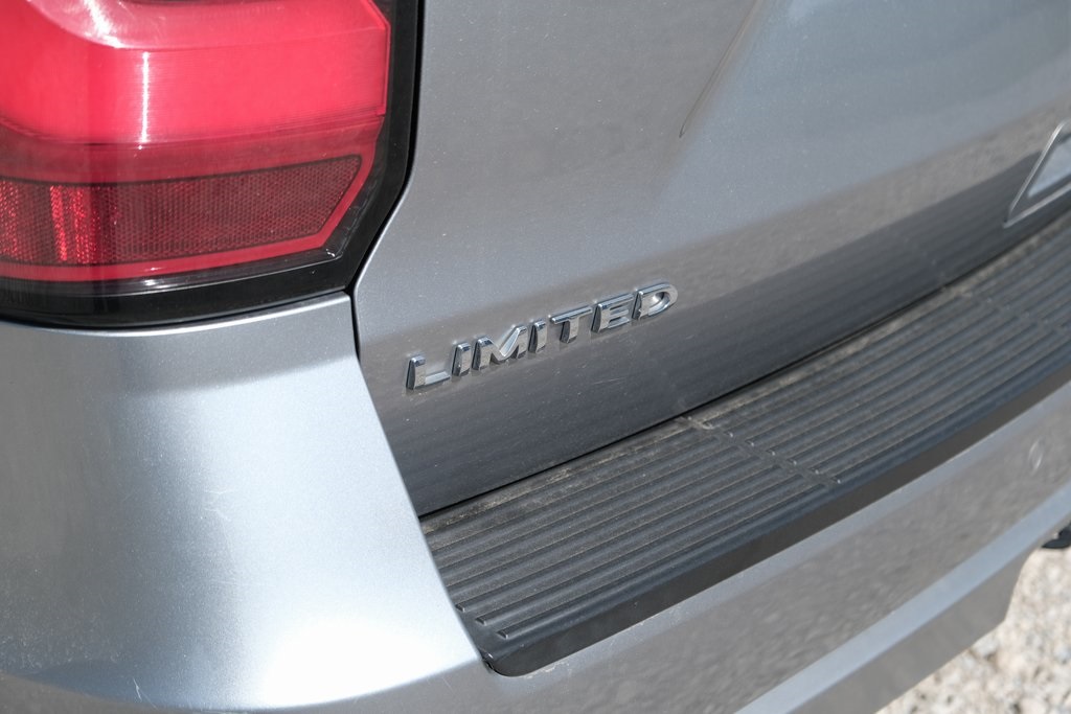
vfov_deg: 21.2
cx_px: 536
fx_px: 1904
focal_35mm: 64
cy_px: 357
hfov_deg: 31.4
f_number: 5
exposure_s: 1/800
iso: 160
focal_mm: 42.5
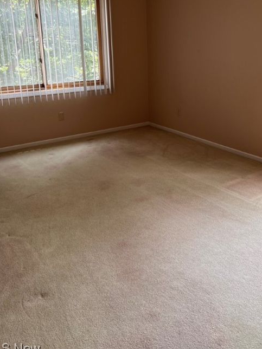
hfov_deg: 40.5
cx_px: 156
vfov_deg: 52.0
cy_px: 127
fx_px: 353
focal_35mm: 35
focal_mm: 5.7
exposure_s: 1/121
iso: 40
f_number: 1.5
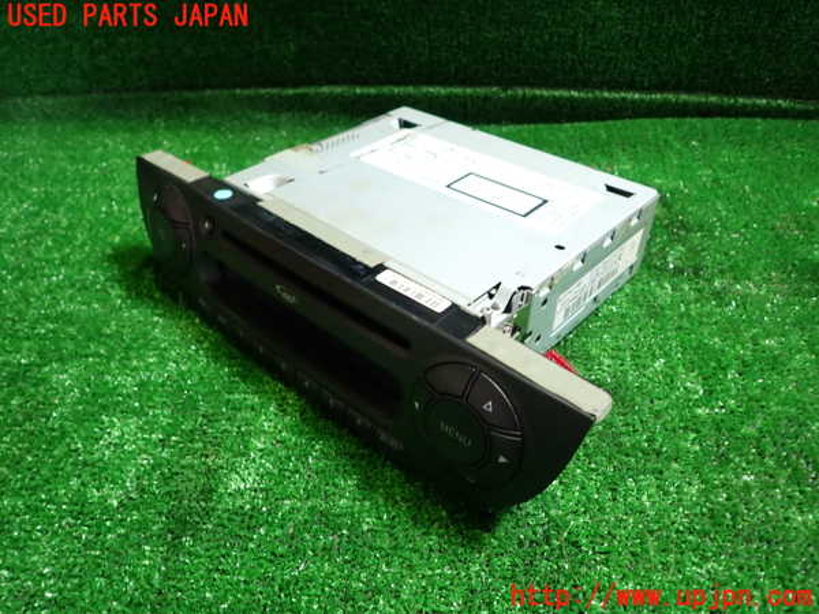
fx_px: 591
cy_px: 307
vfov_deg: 54.9
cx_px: 410
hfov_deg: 69.4
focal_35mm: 25
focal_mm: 4.5
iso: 200
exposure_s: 1/30
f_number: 2
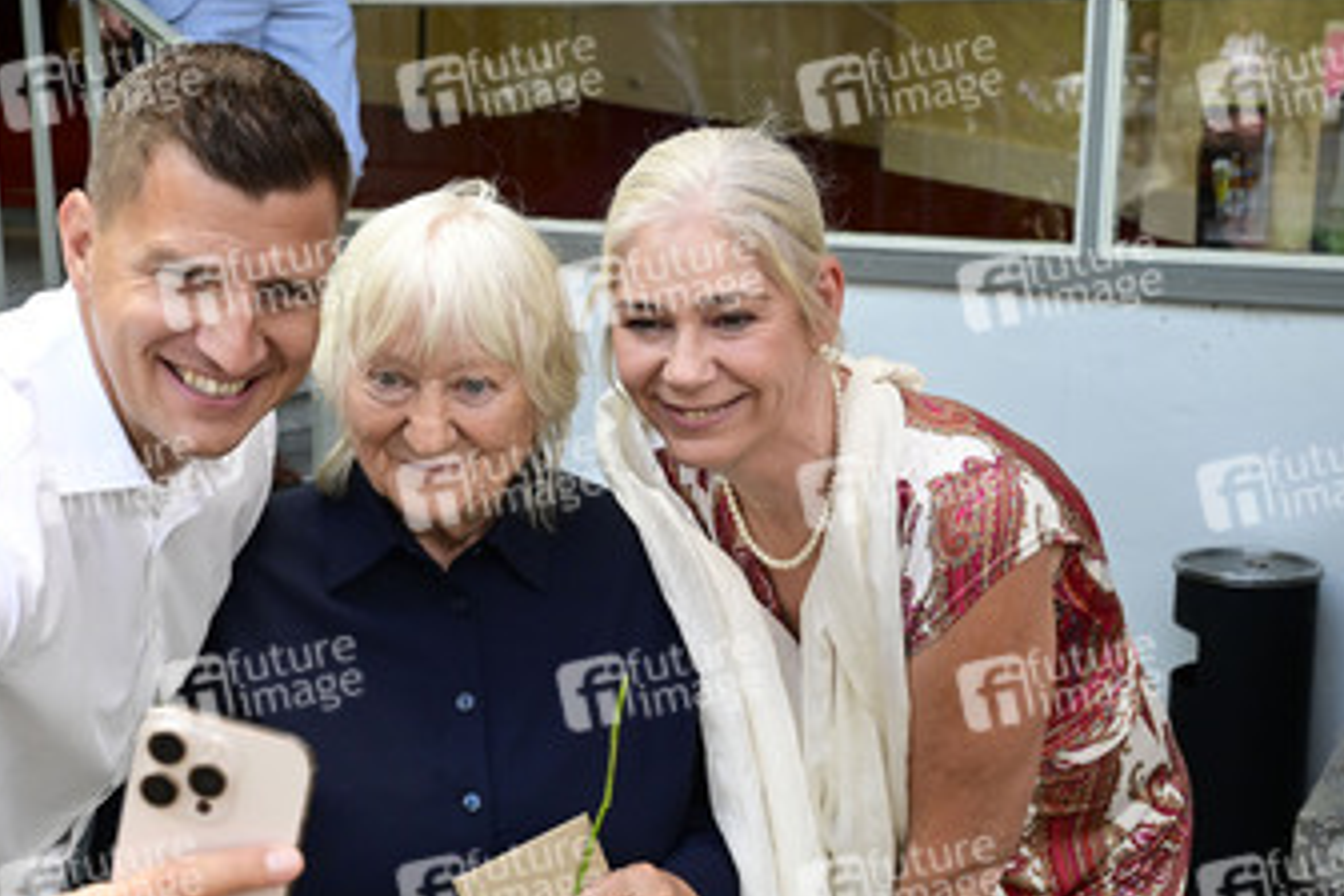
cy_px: 584
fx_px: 2202
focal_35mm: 59
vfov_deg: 22.9
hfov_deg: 33.9
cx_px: 554
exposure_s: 1/400
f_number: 8
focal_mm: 44
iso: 3200
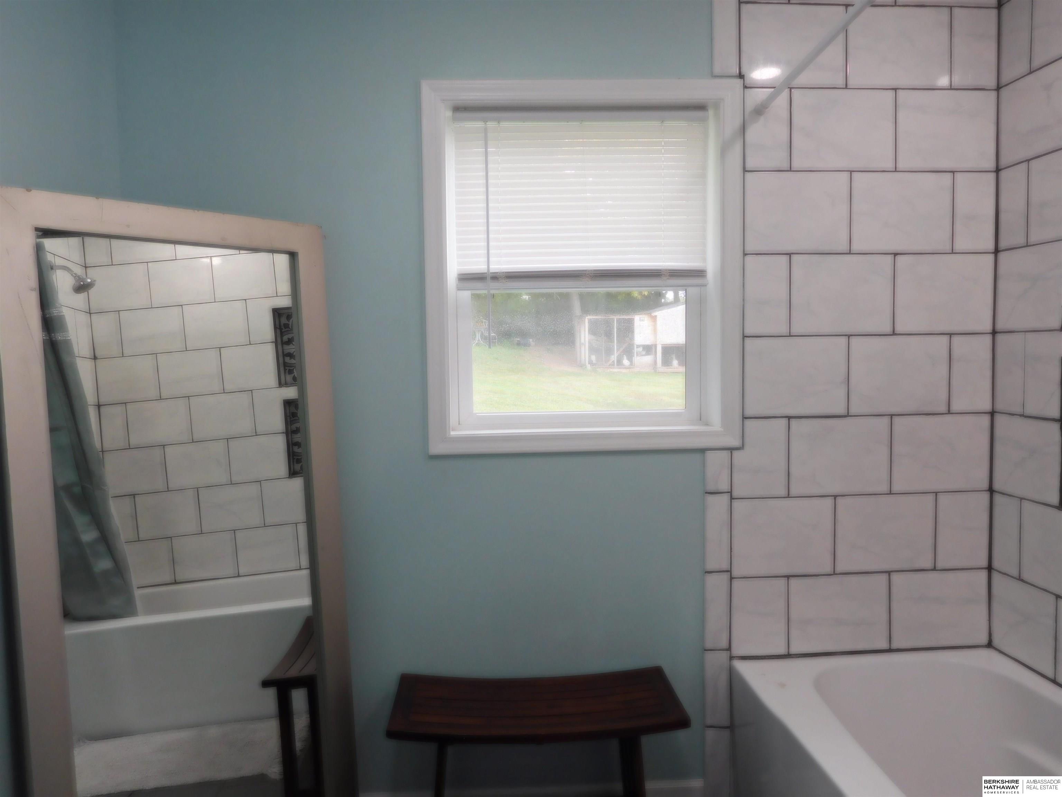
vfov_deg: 54.9
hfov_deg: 69.4
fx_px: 767
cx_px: 531
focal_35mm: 25
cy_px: 398
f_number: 3.4
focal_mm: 4.5
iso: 125
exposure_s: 1/60
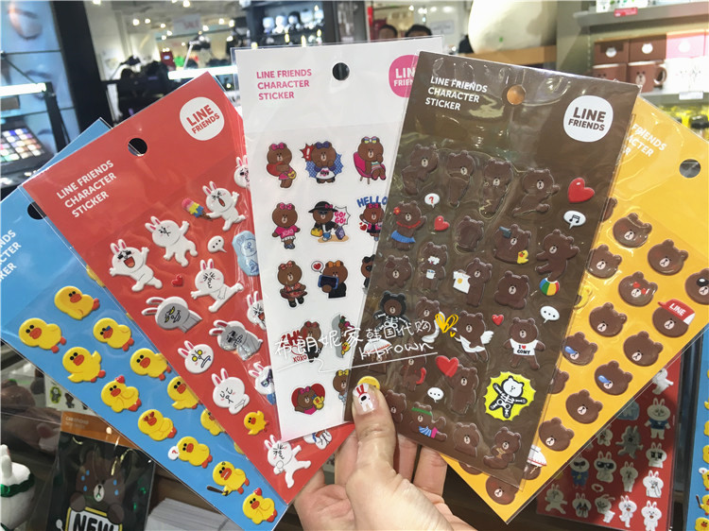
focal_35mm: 29
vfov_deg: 48.2
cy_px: 266
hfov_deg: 61.7
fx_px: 594
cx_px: 354
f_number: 2.2
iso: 50
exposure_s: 1/30
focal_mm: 4.15
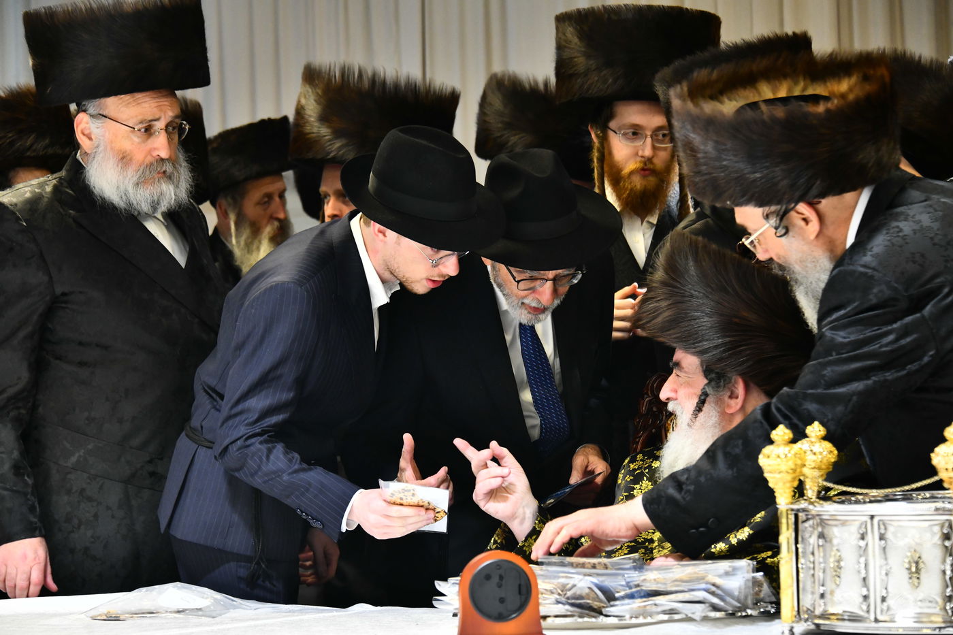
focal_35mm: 112
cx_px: 476
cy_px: 318
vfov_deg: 12.2
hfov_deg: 18.3
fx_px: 2964
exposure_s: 1/125
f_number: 5.6
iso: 2000
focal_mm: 112
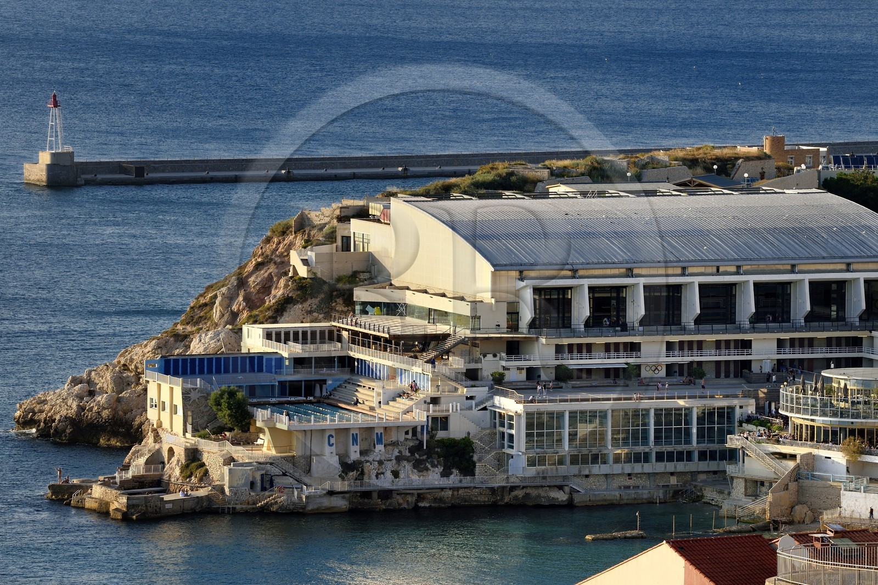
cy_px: 292
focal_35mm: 200
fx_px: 4876
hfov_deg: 10.3
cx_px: 439
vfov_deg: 6.9
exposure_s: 1/250
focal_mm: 200
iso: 200
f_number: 11
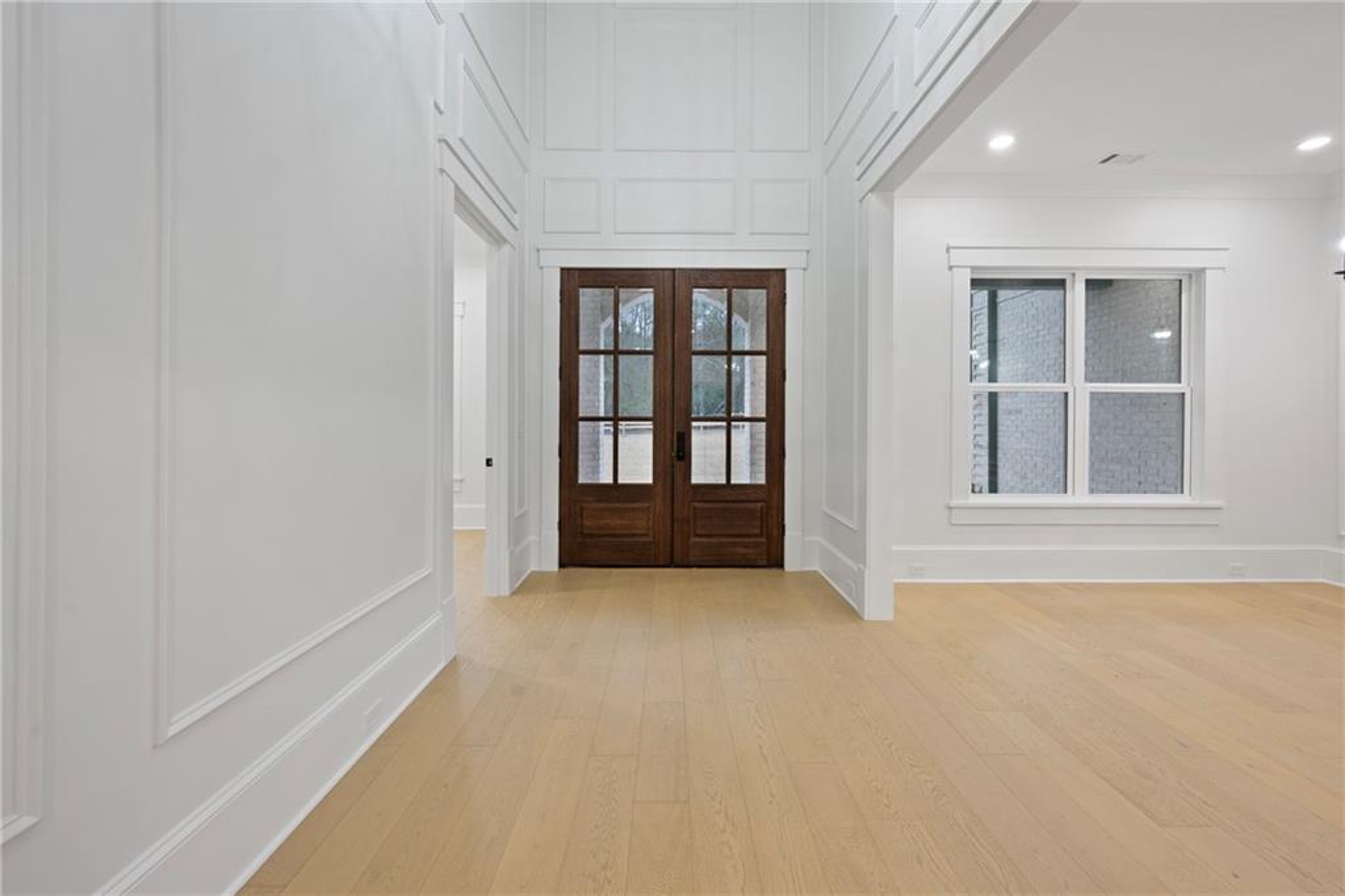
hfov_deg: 104.3
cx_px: 672
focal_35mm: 14
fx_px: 523
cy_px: 448
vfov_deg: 81.2
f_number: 8
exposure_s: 1/5
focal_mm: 14
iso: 400
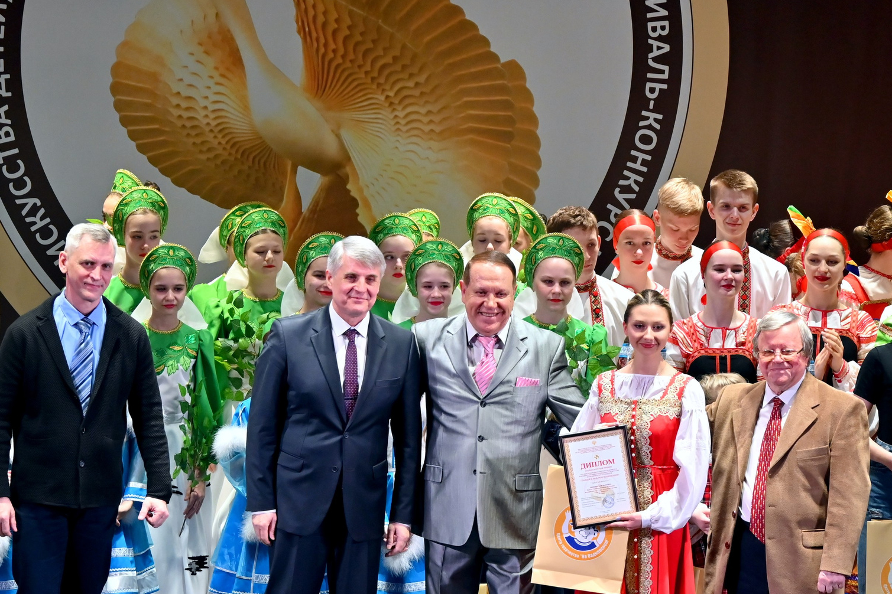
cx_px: 526
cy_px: 447
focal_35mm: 280
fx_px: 6937
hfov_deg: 7.4
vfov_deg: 4.9
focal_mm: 110
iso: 800
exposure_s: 1/125
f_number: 5.6
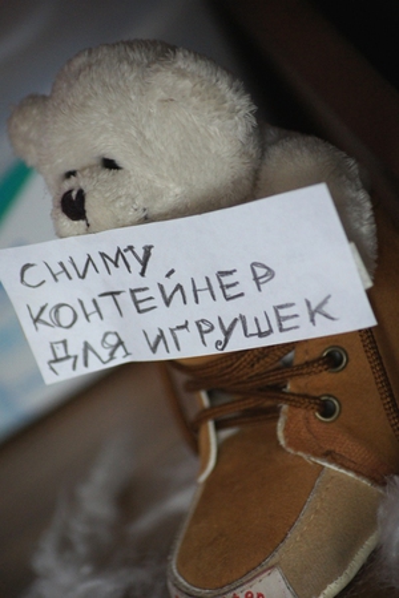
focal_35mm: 158
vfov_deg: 13.0
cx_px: 200
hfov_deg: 8.7
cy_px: 299
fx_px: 2618
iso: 1600
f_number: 4.5
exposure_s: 1/100
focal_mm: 105
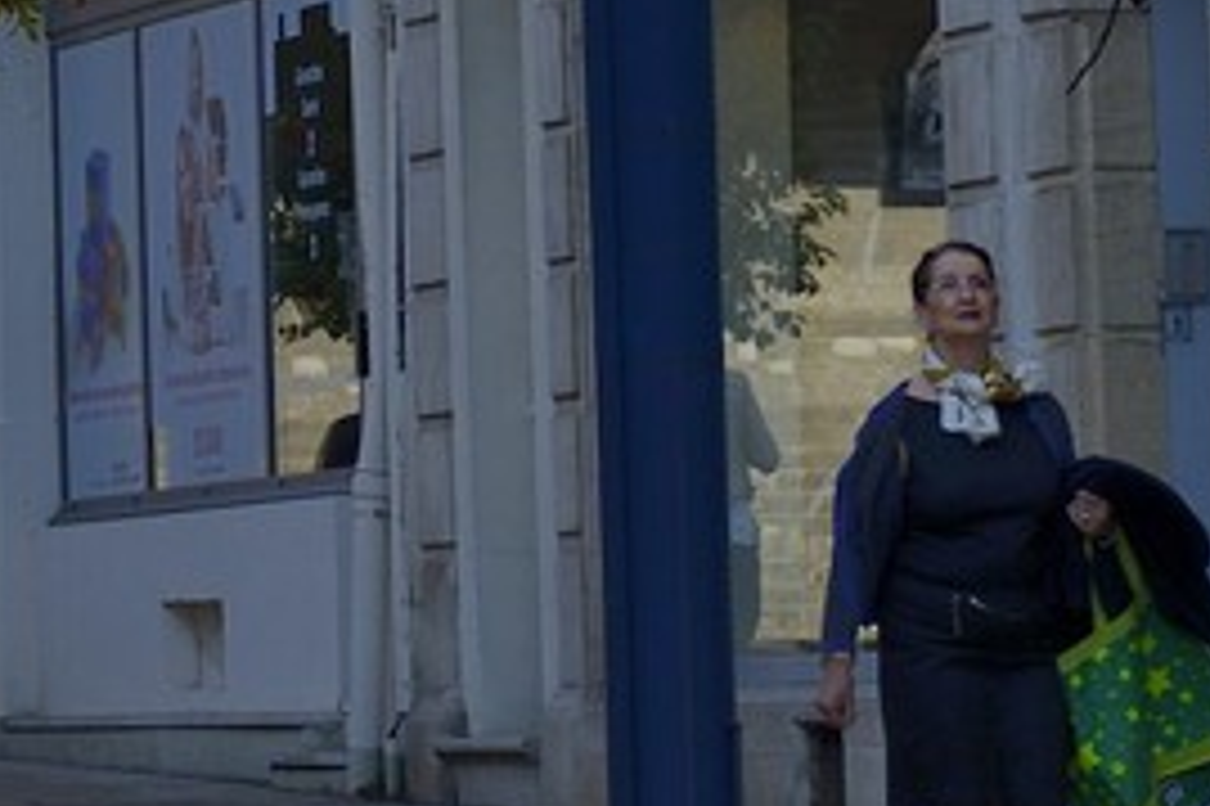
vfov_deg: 3.3
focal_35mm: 417
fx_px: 14007
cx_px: -2254
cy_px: -1180
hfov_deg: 4.7
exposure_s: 1/250
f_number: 10
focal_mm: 70
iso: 200
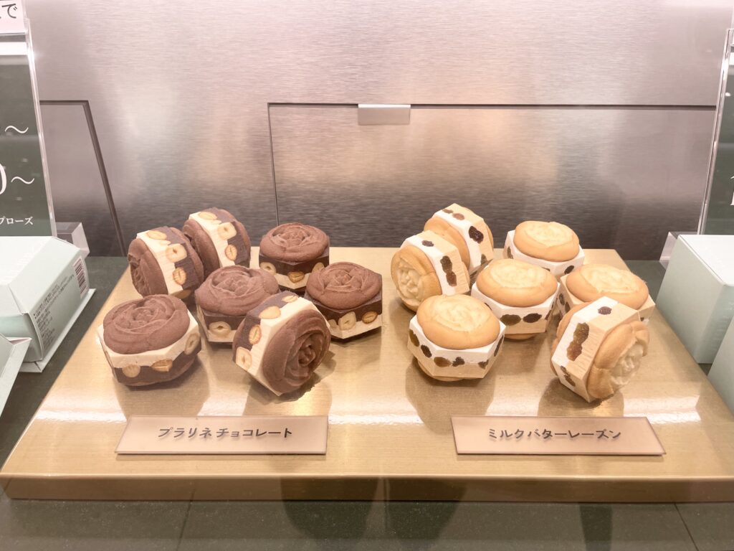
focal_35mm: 26
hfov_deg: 67.3
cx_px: 367
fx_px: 551
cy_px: 276
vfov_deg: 53.1
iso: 32
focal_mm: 4.2
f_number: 1.6
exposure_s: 1/390
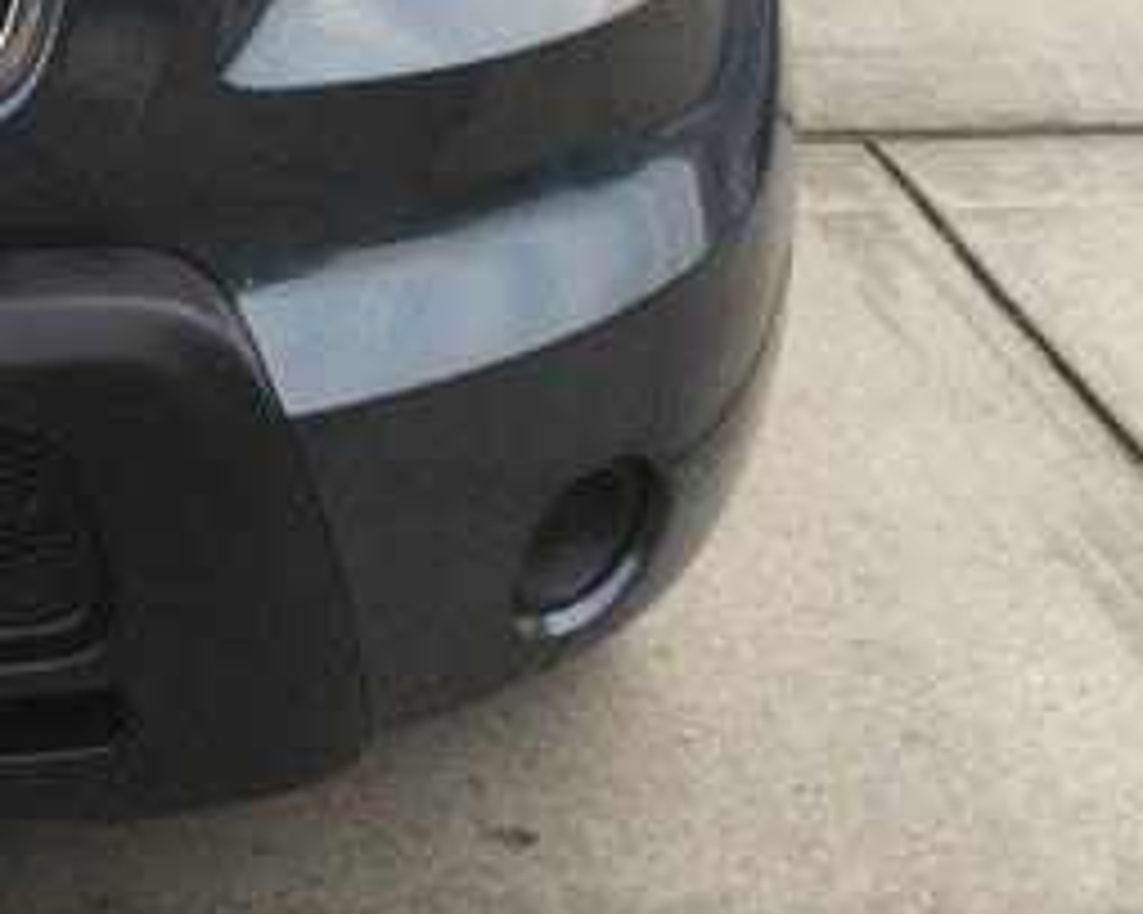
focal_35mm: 114
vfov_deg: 12.9
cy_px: -405
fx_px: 3855
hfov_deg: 15.6
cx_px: -540
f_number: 2.2
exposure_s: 1/120
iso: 40
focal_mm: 4.15
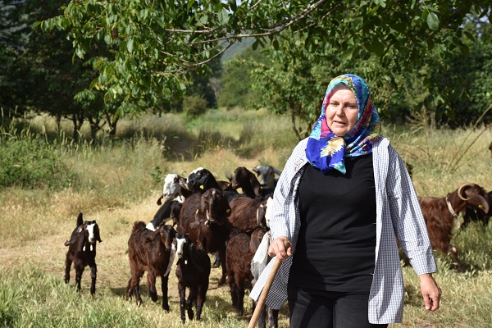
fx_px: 1230
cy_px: 164
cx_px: 246
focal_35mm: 90
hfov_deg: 22.6
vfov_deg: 15.2
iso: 200
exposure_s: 1/500
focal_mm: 60
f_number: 8
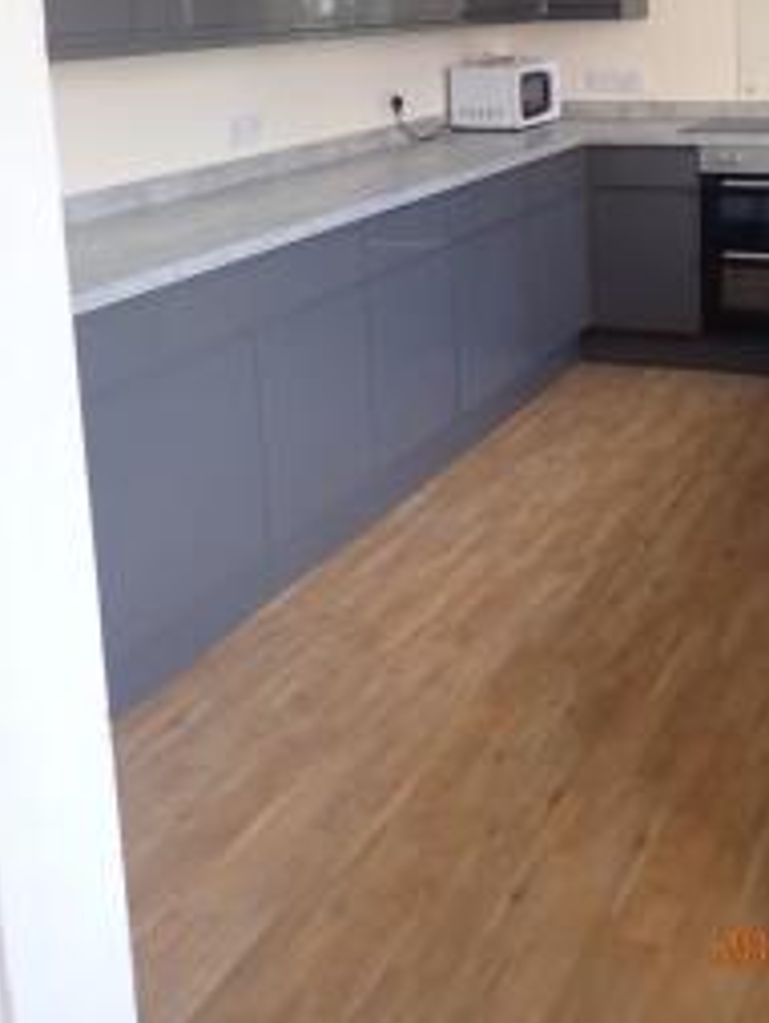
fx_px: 1272
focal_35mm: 43
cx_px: 596
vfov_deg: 41.8
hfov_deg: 32.9
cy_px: 195
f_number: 2
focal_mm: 4.5
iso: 200
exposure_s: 1/80
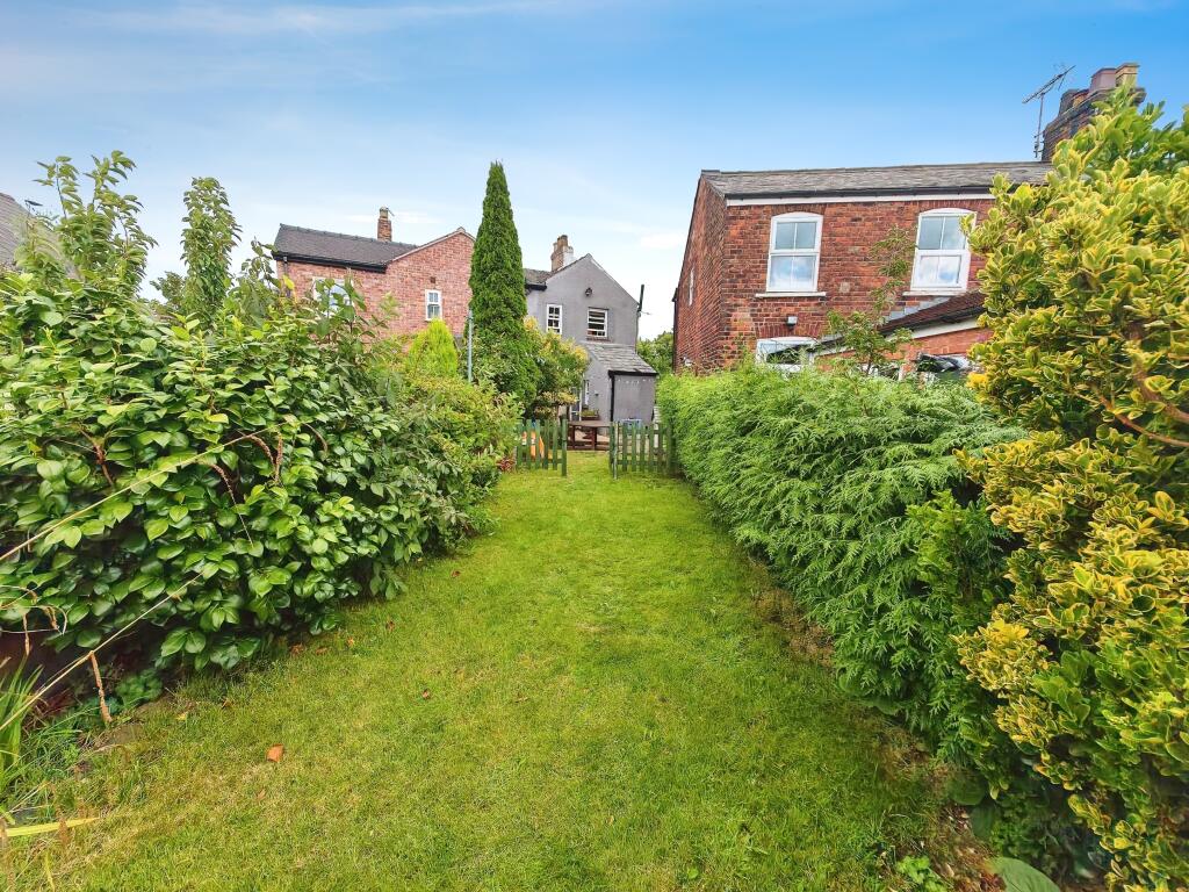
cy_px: 446
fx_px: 447
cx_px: 594
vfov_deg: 89.9
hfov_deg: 106.2
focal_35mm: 13
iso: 50
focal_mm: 1.82
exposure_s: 1/600
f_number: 2
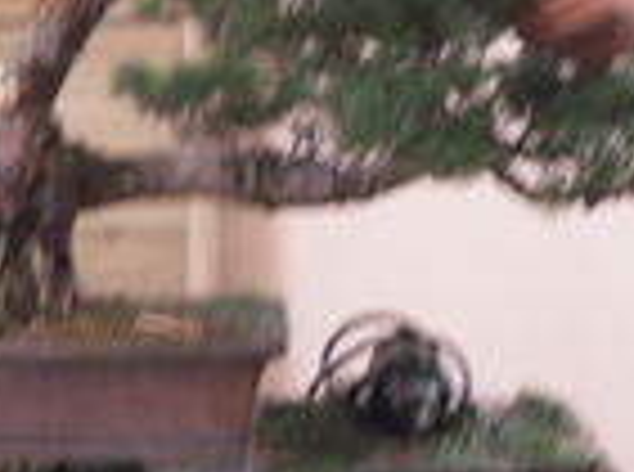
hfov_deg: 6.2
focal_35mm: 319
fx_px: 5828
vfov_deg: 4.6
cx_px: 243
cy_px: 160
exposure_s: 1/13
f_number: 3.5
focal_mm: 16.5
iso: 160
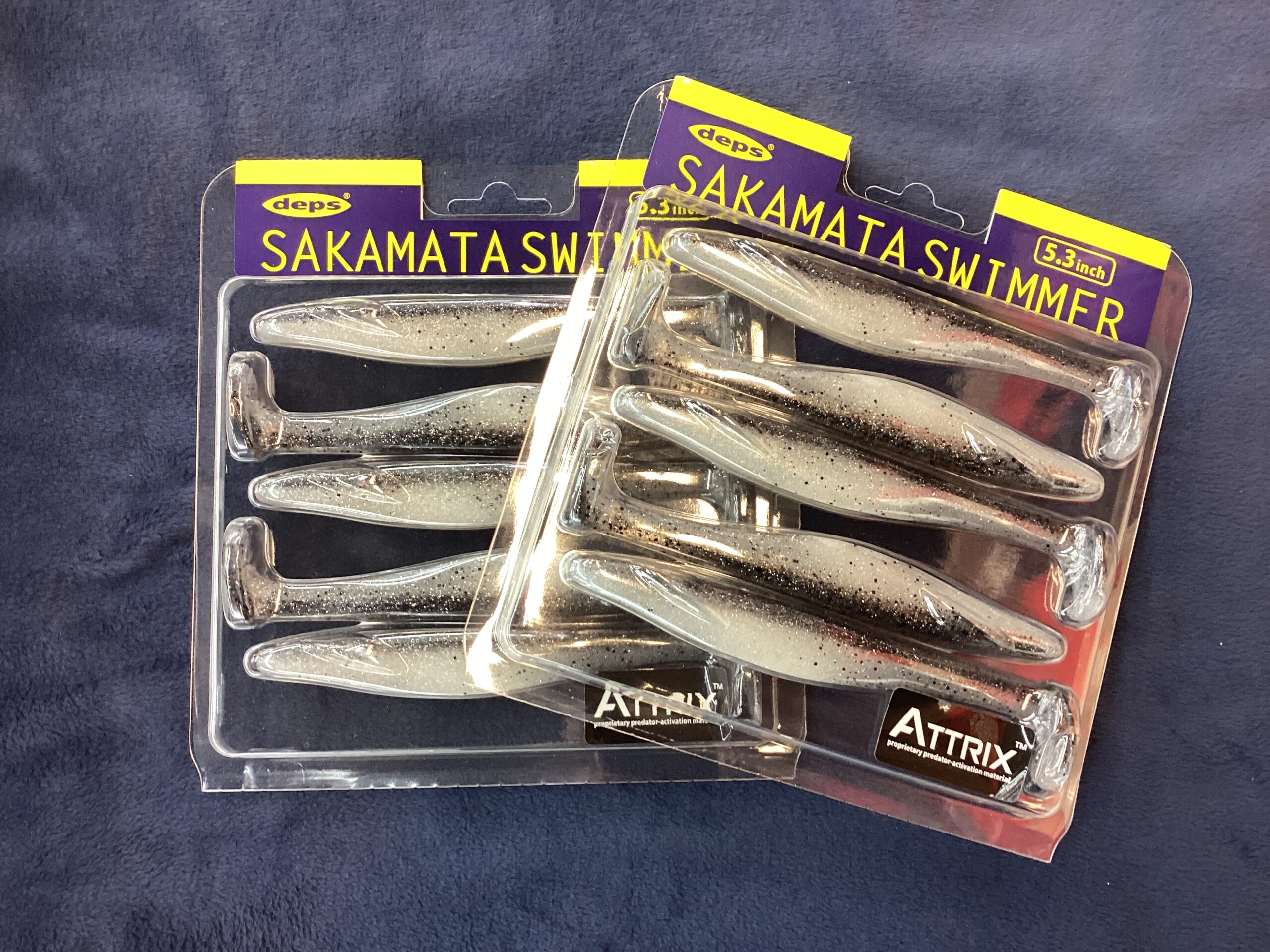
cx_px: 635
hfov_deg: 58.4
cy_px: 476
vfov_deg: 45.4
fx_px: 1137
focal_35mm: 31
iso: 160
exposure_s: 1/60
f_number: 2.4
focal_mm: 3.3
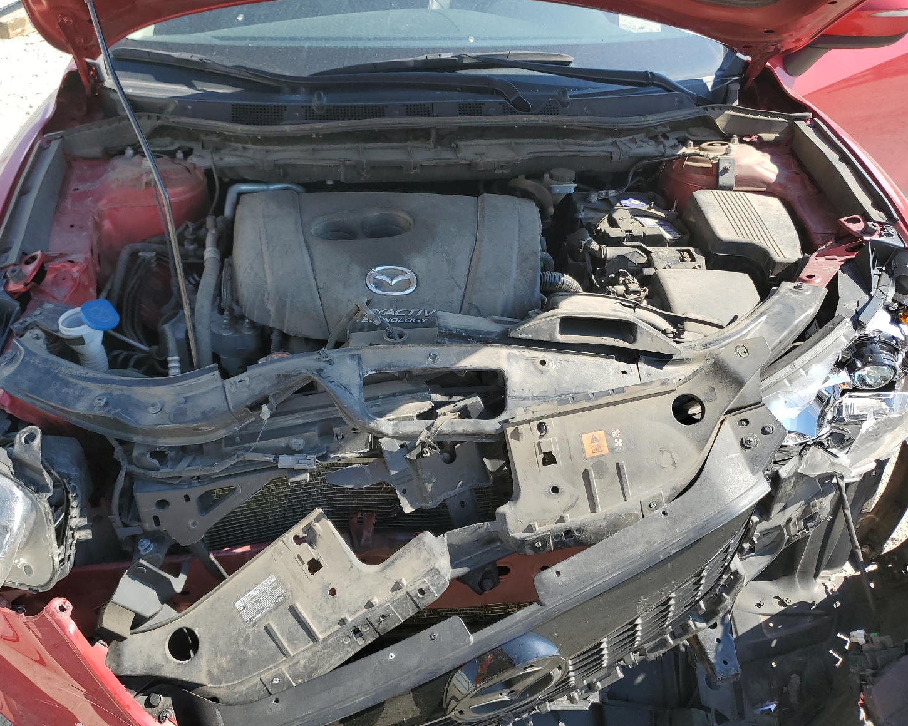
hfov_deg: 62.1
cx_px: 418
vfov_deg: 51.5
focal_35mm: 28
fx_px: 752
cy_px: 358
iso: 50
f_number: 1.5
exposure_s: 1/1250
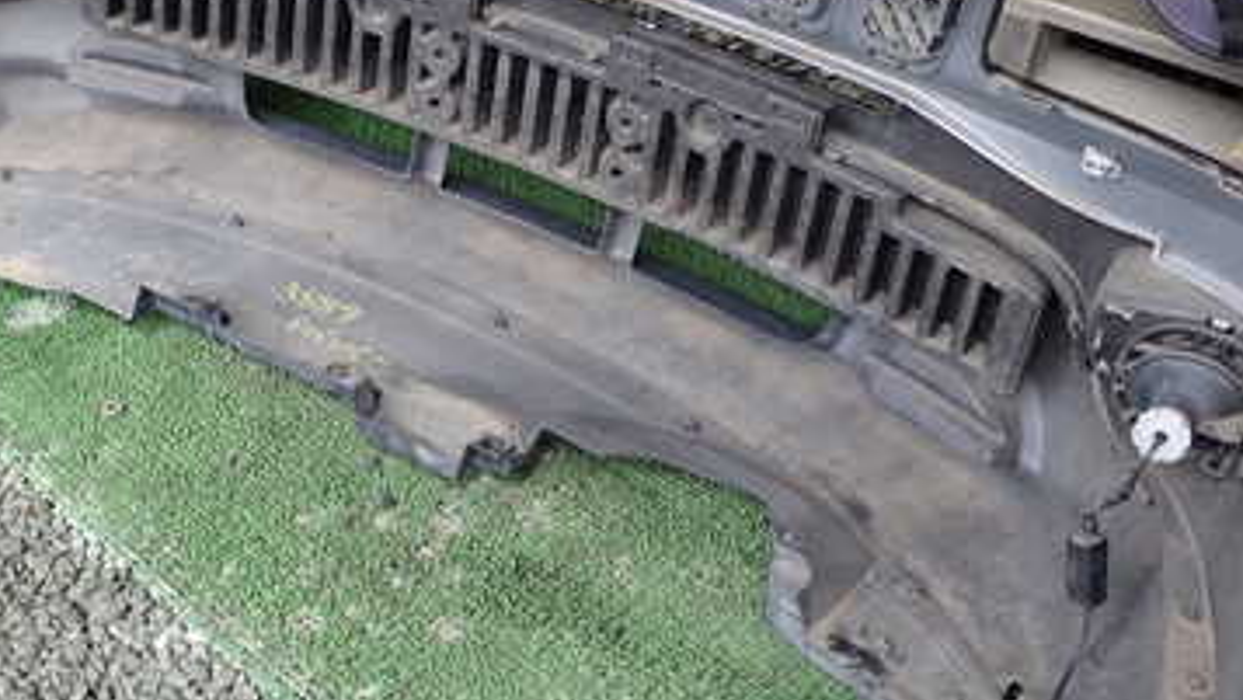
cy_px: 397
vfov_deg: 21.8
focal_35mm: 55
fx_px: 1813
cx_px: 453
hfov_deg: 37.6
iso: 100
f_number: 3.2
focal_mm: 5.4
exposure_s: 1/160
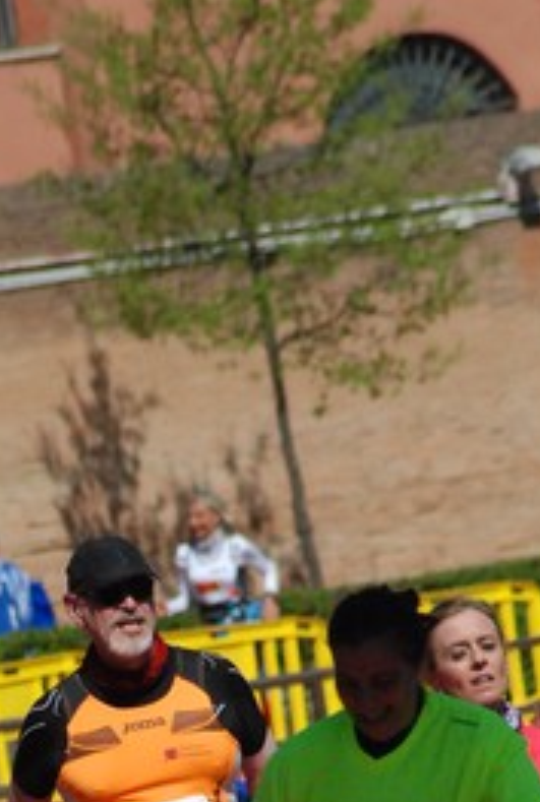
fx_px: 19088
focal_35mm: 854
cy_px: 863
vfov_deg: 2.4
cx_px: 172
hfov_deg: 1.6
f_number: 9
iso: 1000
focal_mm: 250
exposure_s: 1/2500
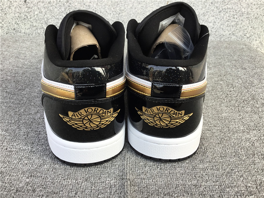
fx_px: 236
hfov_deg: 58.4
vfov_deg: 45.4
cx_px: 132
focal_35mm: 31
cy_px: 99
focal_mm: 3.3
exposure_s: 1/217
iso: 25
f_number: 2.4
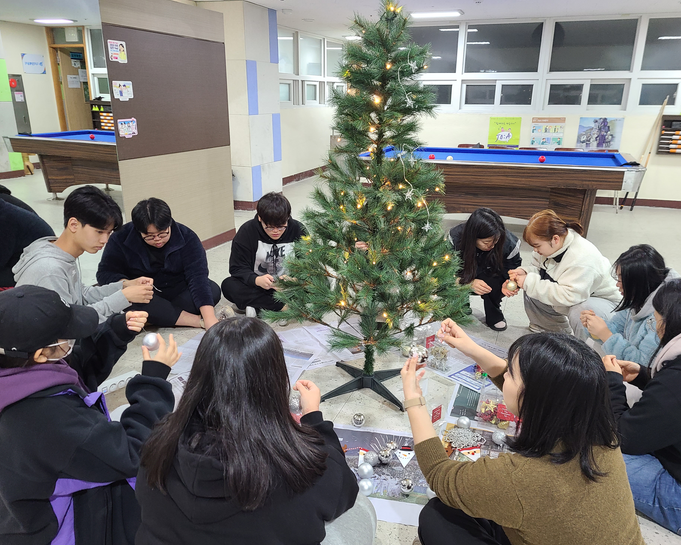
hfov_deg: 62.2
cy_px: 279
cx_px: 340
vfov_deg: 51.5
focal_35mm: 28
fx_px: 564
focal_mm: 5.4
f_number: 1.8
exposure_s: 1/40
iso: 200
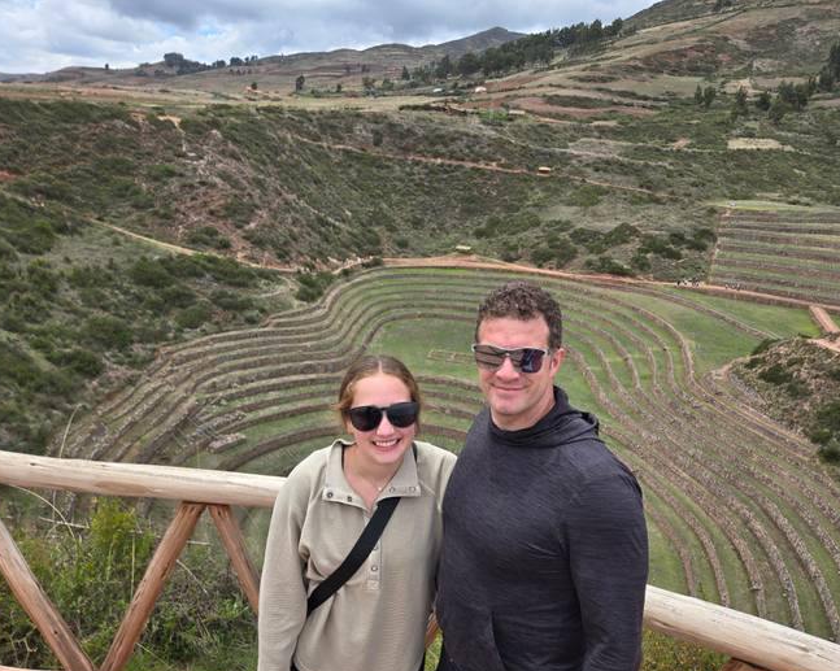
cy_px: 349
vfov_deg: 56.7
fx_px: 621
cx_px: 393
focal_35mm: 25
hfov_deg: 68.1
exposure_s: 1/1343
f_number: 1.8
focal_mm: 5.4
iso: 25
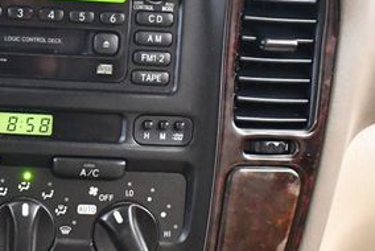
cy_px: 106
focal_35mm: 81
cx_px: -18
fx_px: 845
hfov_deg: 23.7
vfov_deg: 16.9
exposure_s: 1/60
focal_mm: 18
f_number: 3.5
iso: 8000
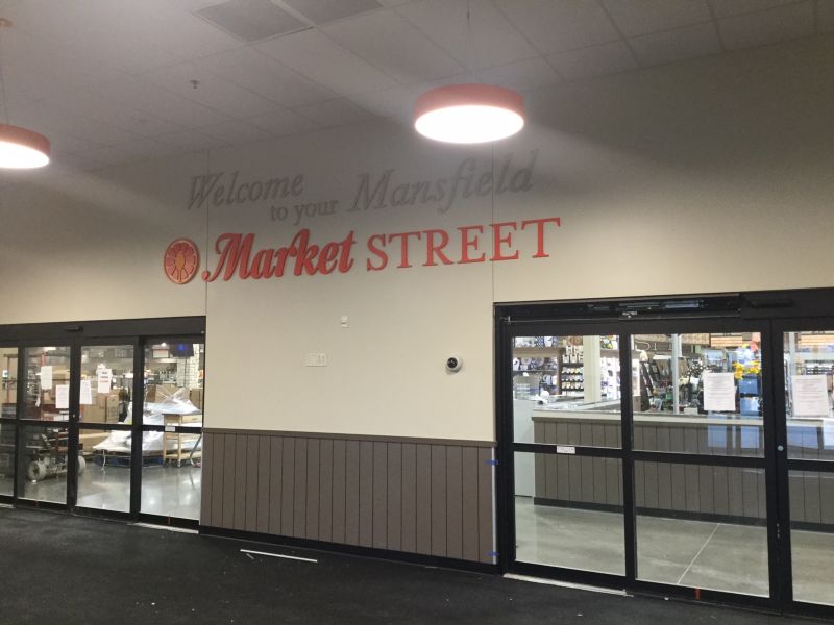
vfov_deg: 45.4
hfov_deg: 58.4
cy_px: 312
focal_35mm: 31
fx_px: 747
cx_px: 417
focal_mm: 3.3
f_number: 2.4
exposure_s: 1/30
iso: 80
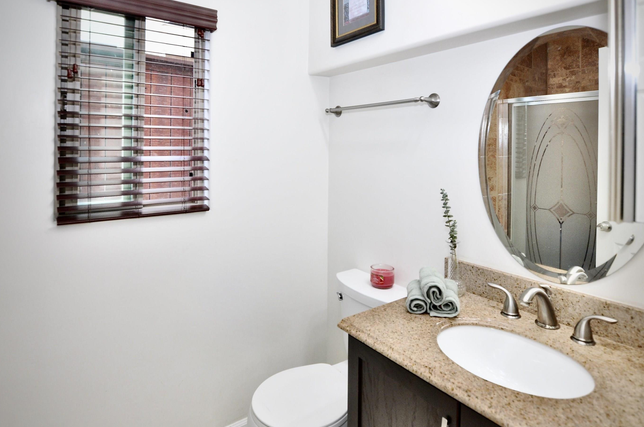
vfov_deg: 65.5
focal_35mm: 19
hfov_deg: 88.3
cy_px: 230
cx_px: 329
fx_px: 332
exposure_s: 1/60
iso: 560
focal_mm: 11
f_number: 4
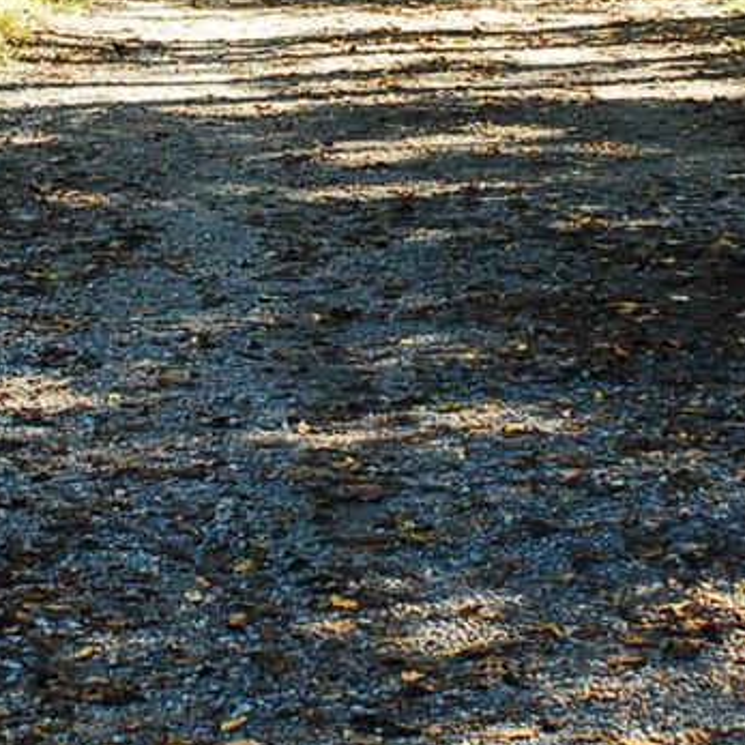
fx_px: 4894
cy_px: -94
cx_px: 230
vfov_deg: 8.6
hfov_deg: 8.7
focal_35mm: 201
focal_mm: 38
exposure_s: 1/250
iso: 1000
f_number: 8
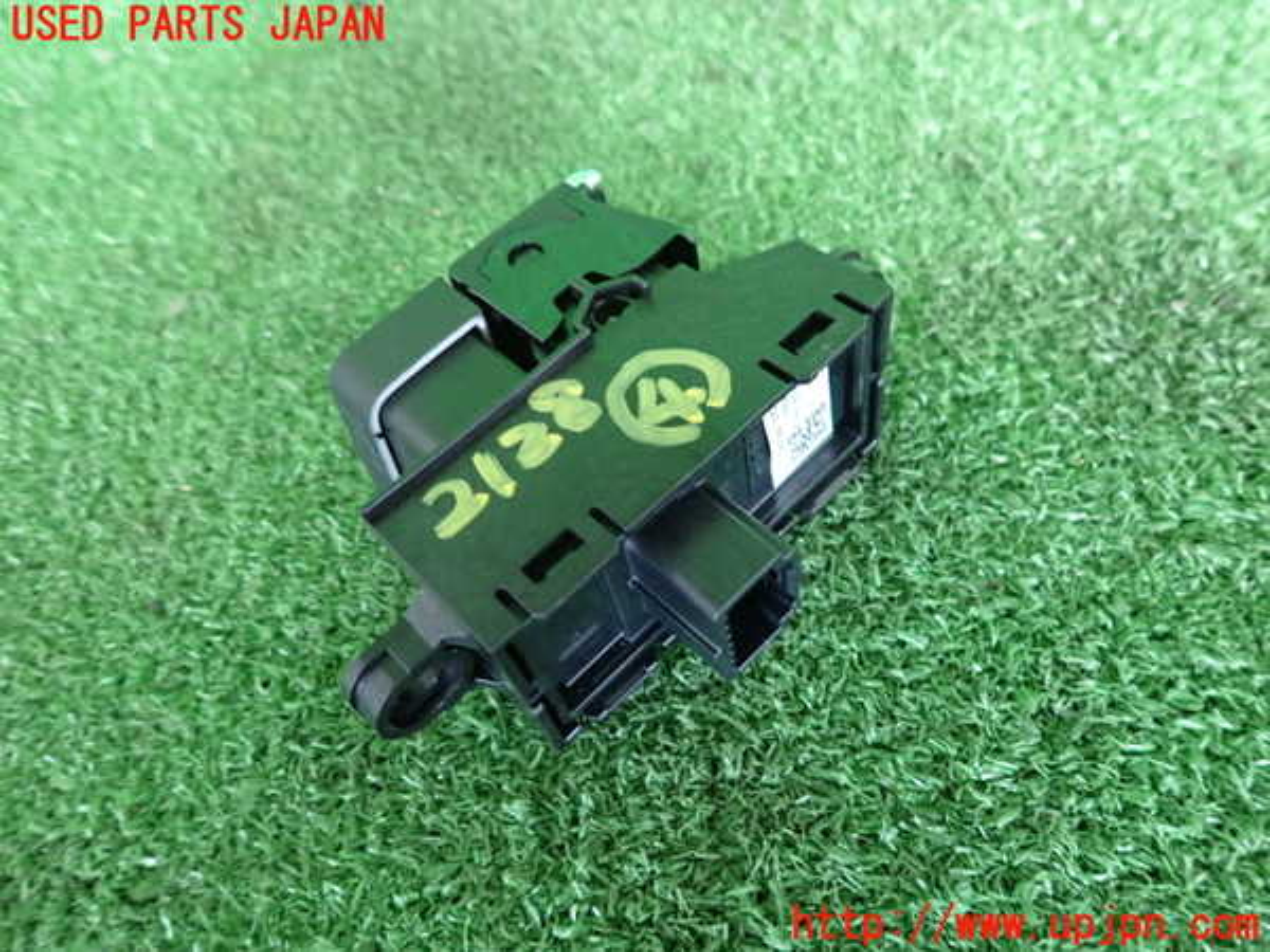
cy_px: 476
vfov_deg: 54.9
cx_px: 635
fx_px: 917
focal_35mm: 25
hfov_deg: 69.4
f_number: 2
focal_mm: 4.5
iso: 640
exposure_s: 1/30
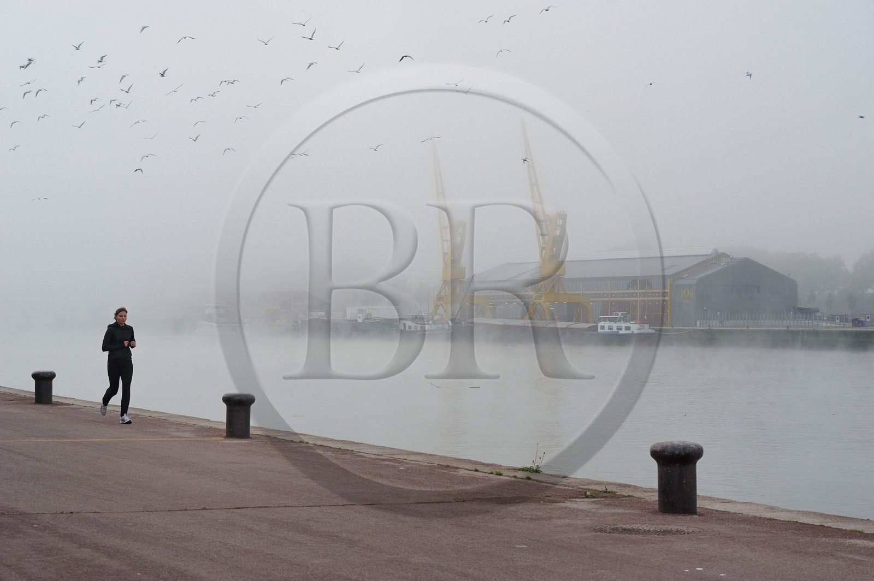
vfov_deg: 17.5
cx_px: 437
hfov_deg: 26.0
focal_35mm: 78
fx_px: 1892
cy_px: 290
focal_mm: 78
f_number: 8
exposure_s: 1/200
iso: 800
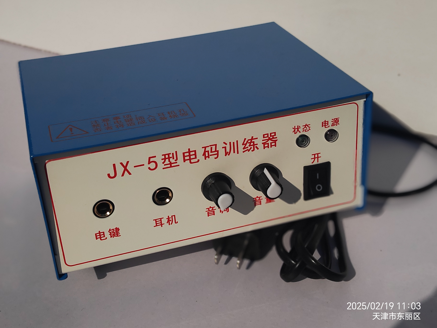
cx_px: 218
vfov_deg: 27.0
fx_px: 682
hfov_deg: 35.5
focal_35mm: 54
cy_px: 164
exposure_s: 1/11000
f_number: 4
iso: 50
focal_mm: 5.53
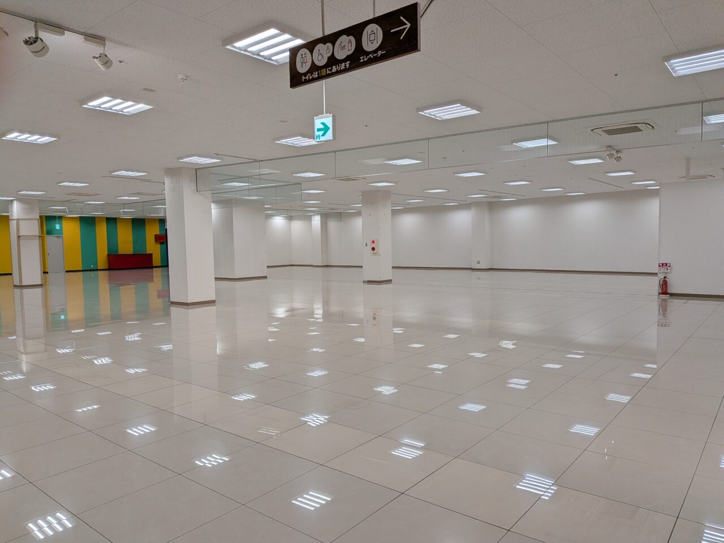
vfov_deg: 56.8
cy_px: 272
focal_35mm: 24
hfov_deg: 71.6
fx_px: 502
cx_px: 362
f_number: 1.7
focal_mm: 4.53
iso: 32
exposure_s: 1/239
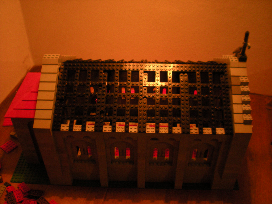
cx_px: 136
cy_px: 102
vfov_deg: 37.7
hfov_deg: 49.0
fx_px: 299
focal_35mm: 38
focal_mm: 6.3
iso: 200
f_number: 3.1
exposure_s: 1/31.3
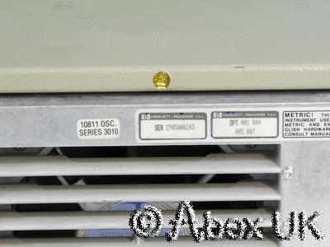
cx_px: 165
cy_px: 124
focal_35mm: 280
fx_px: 2669
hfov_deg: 7.1
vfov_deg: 5.3
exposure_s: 1.6
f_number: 16
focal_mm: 140
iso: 400
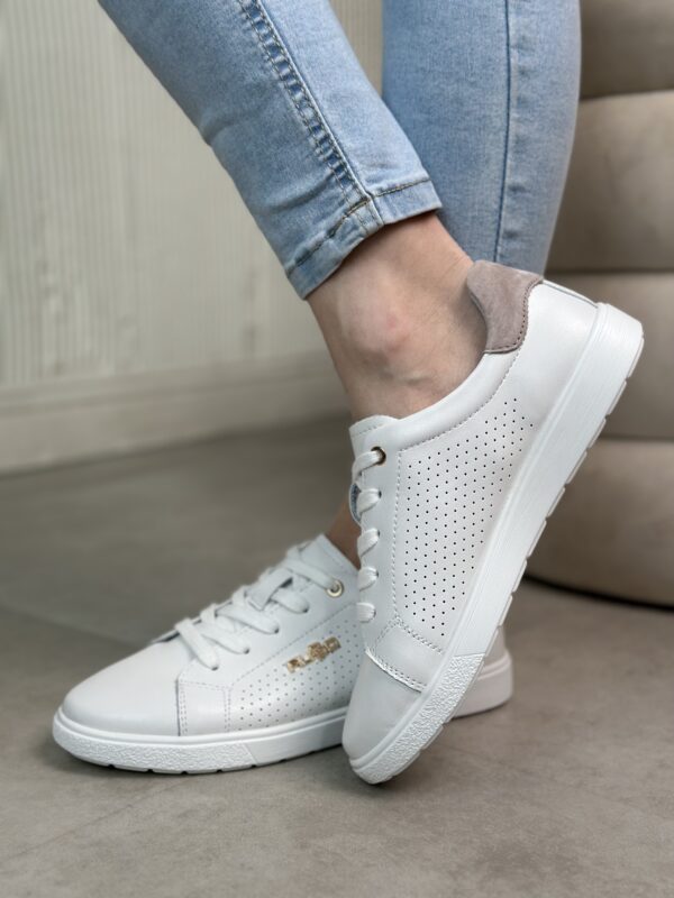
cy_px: 449
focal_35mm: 48
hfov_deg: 30.3
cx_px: 337
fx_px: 1246
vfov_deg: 39.7
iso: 80
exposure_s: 1/439
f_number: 1.78
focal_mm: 6.86
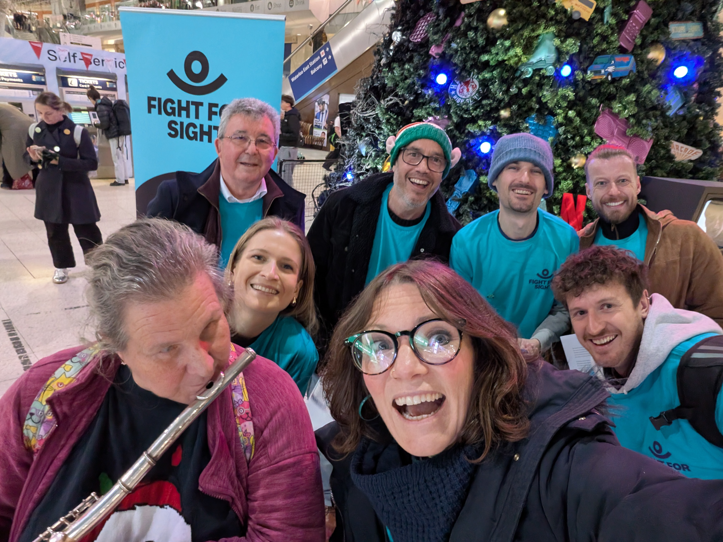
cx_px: 362
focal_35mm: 21
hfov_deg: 79.0
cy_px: 271
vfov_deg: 63.4
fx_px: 439
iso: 726
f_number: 2.2
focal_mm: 2.74
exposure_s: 1/33.3
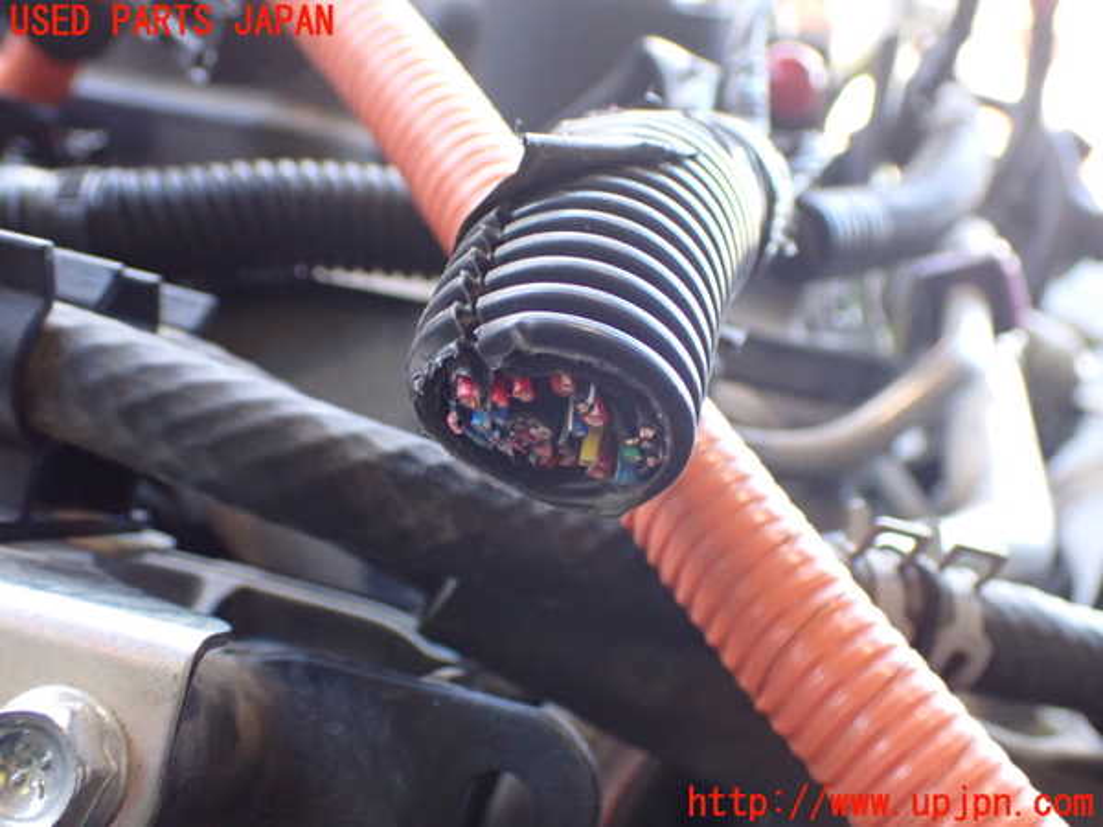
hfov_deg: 42.9
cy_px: 414
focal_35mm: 44
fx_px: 1402
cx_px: 552
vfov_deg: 32.9
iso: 800
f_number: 2.9
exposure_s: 1/125
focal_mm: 7.84
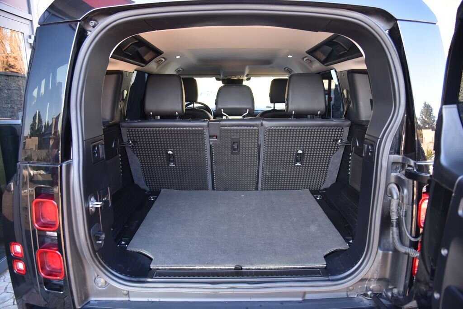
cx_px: 232
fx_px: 309
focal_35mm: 24
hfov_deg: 73.7
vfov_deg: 53.2
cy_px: 154
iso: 500
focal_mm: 24
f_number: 4
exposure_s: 1/60
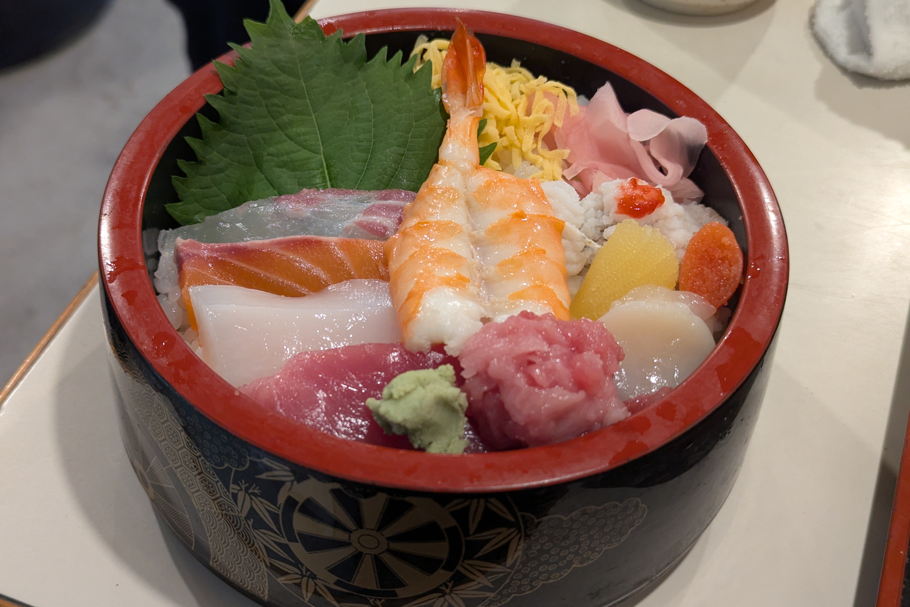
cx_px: 448
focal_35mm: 51
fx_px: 1289
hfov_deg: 38.9
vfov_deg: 26.5
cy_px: 311
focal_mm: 6.81
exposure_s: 1/45.9
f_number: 1.85
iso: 288
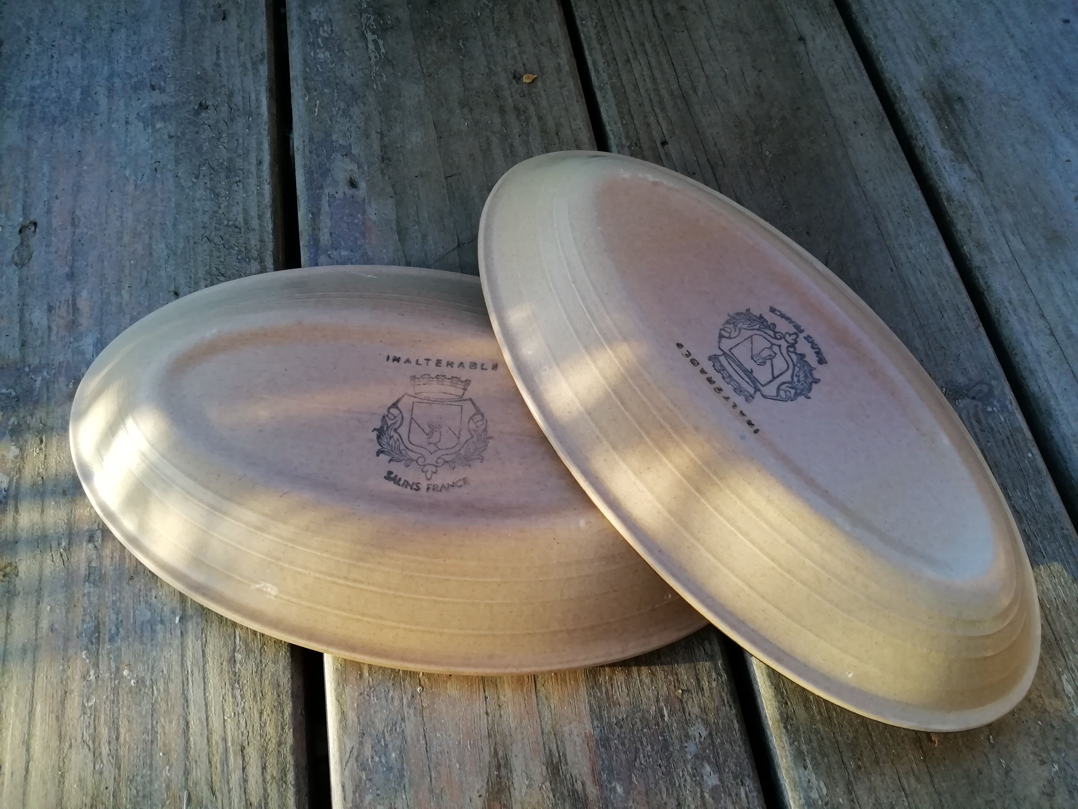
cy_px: 404
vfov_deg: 53.1
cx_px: 539
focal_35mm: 26
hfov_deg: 67.3
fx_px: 810
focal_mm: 3.21
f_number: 2.2
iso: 50
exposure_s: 1/102
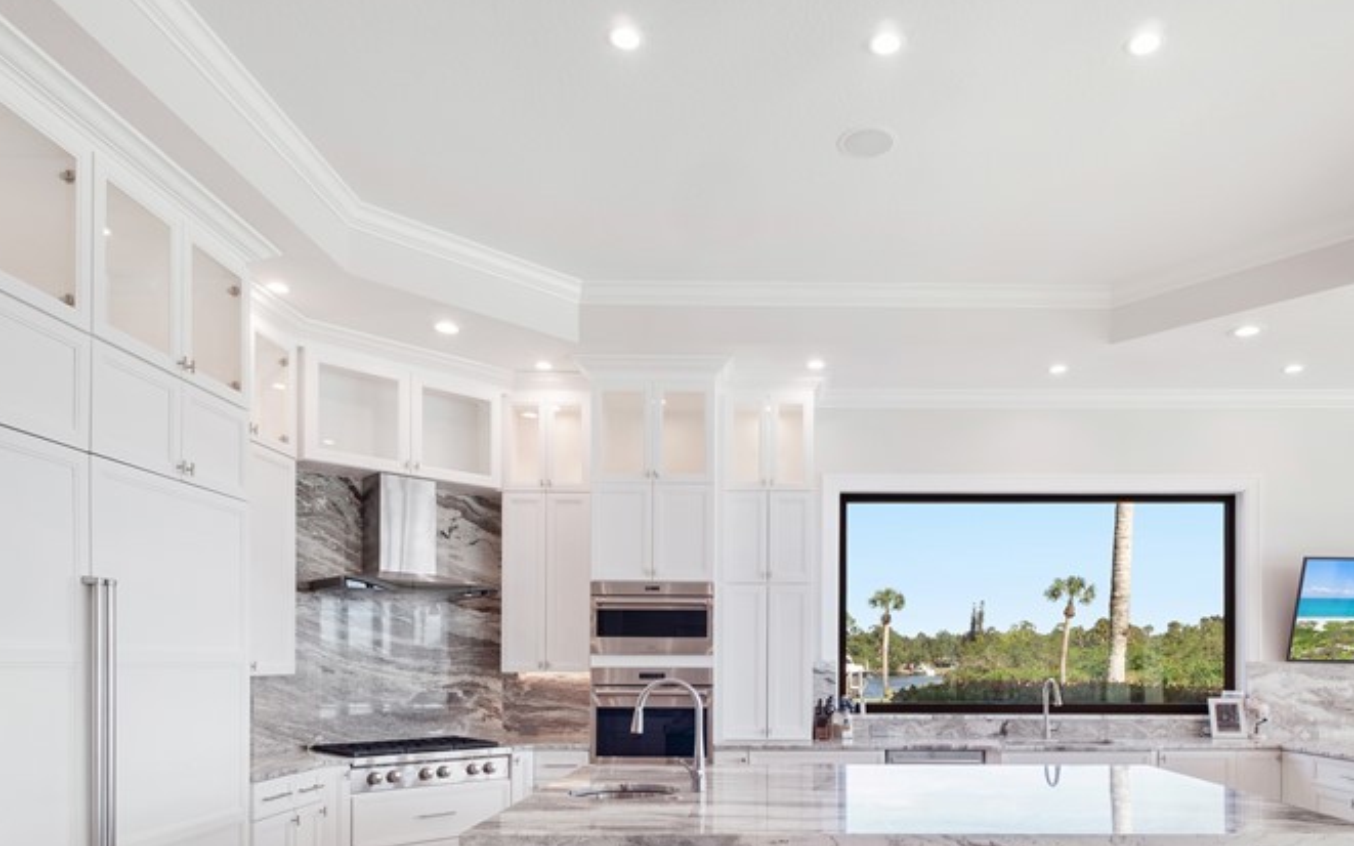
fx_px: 849
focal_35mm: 23
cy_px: 692
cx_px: 787
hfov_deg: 76.6
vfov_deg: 49.5
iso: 200
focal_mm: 7
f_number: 7.1
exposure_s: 1/13
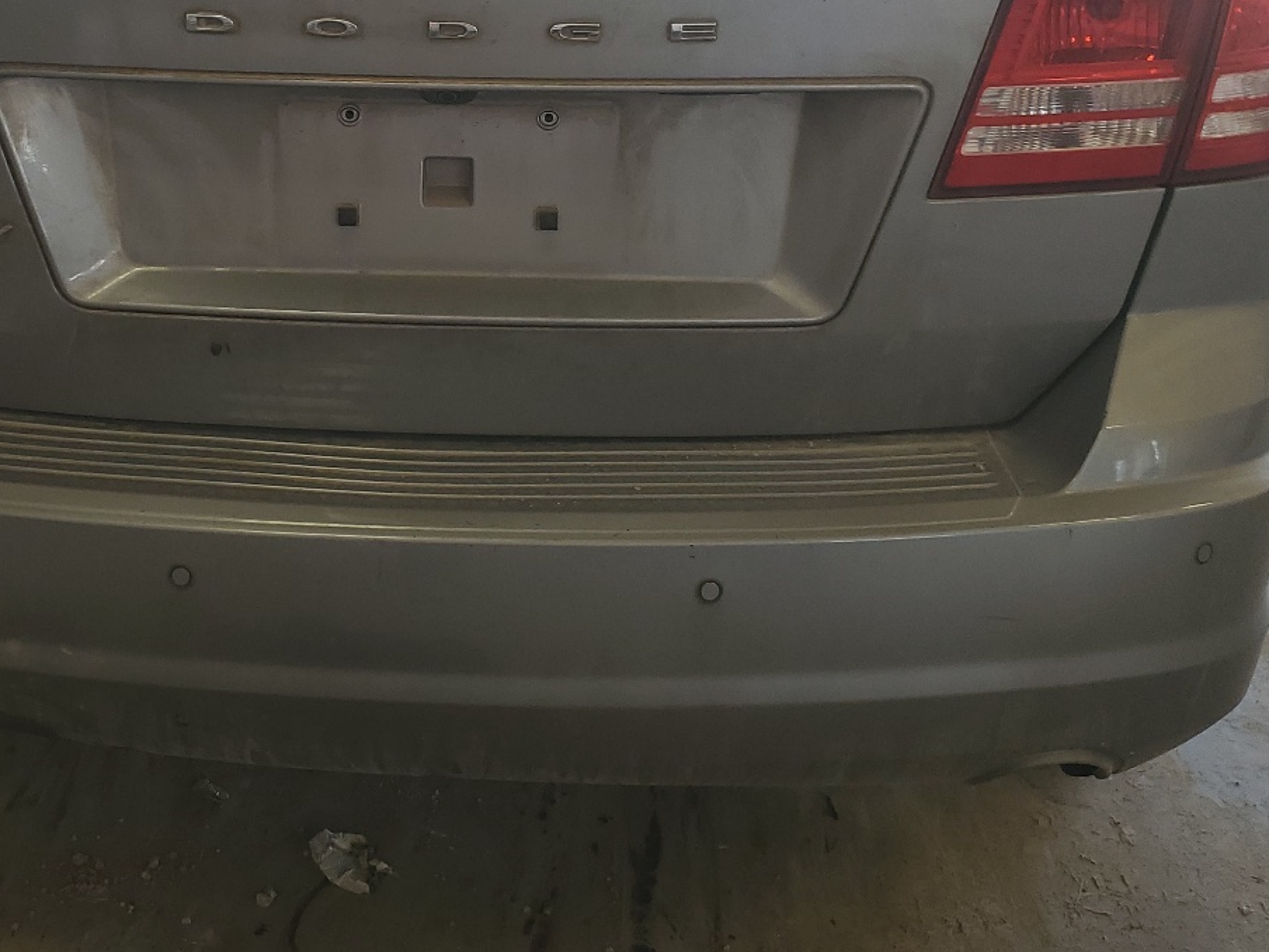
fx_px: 1686
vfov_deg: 30.3
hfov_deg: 40.8
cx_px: 435
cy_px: 118
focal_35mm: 46
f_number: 1.5
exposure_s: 1/185
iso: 50
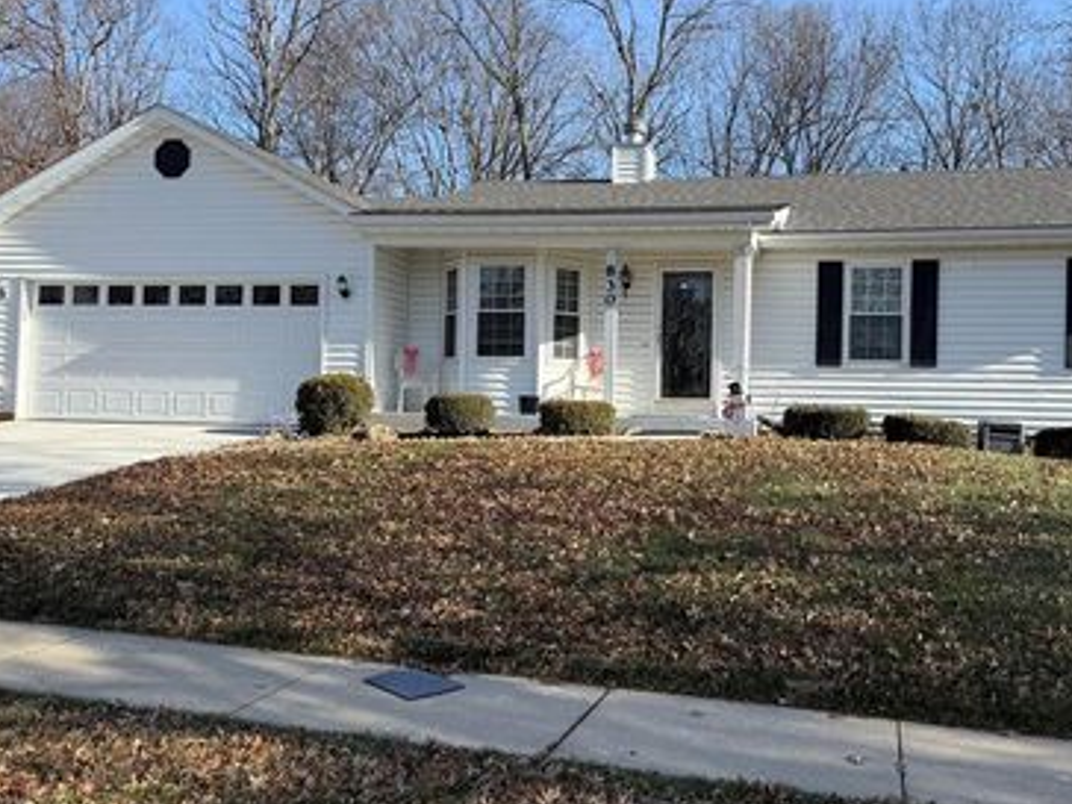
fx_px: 1022
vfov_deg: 42.9
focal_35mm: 33
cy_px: 378
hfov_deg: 54.8
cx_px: 660
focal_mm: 6.76
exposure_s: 1/2370
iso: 80
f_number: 1.78
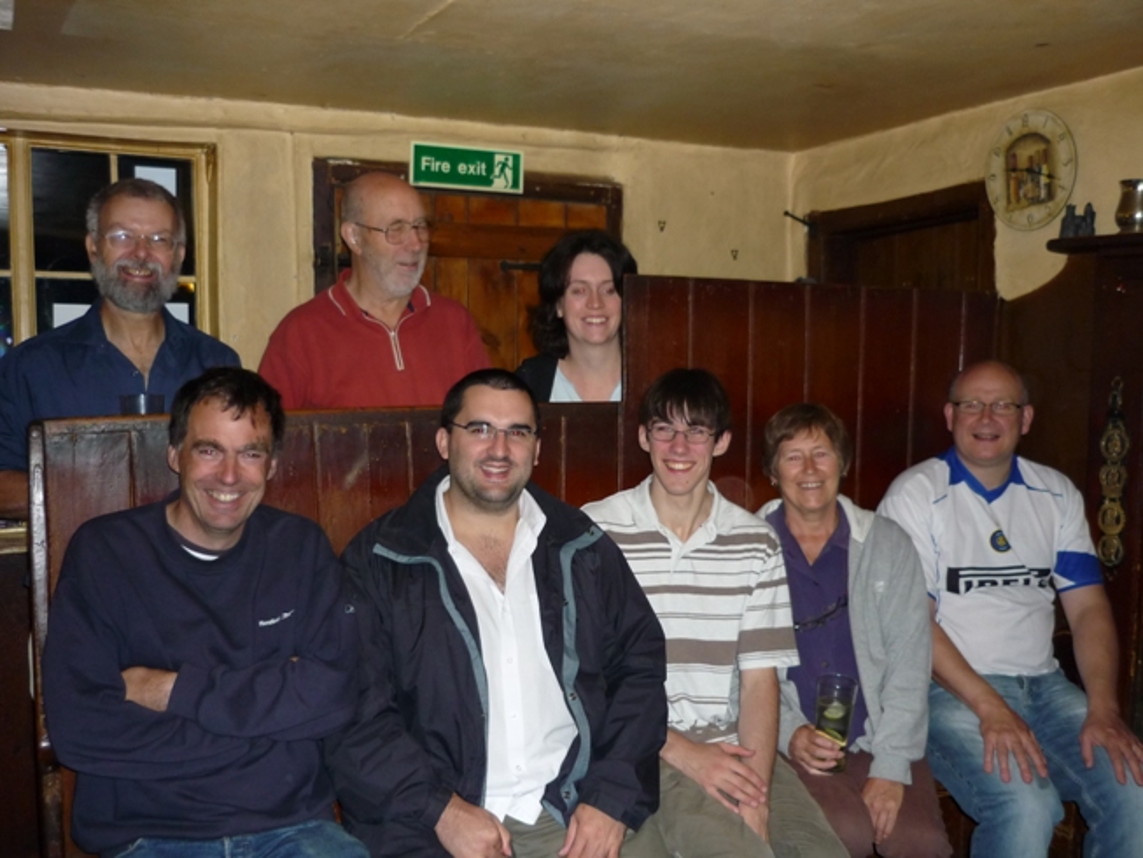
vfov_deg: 43.0
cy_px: 429
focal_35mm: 33
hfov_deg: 55.3
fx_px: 1090
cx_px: 572
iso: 200
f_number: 2.8
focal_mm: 5.5
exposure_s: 1/30
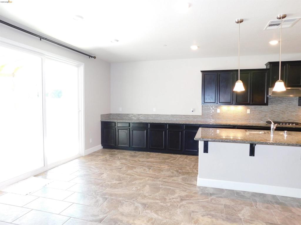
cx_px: 150
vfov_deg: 58.9
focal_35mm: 23
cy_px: 112
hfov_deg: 73.9
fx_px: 200
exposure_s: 1/30
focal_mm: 4
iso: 250
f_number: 3
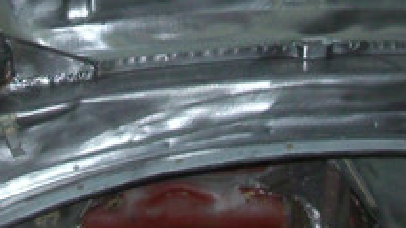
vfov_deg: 5.8
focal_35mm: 208
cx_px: 114
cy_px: -100
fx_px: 2238
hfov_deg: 10.3
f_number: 2.8
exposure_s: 1/60
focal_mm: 7.9
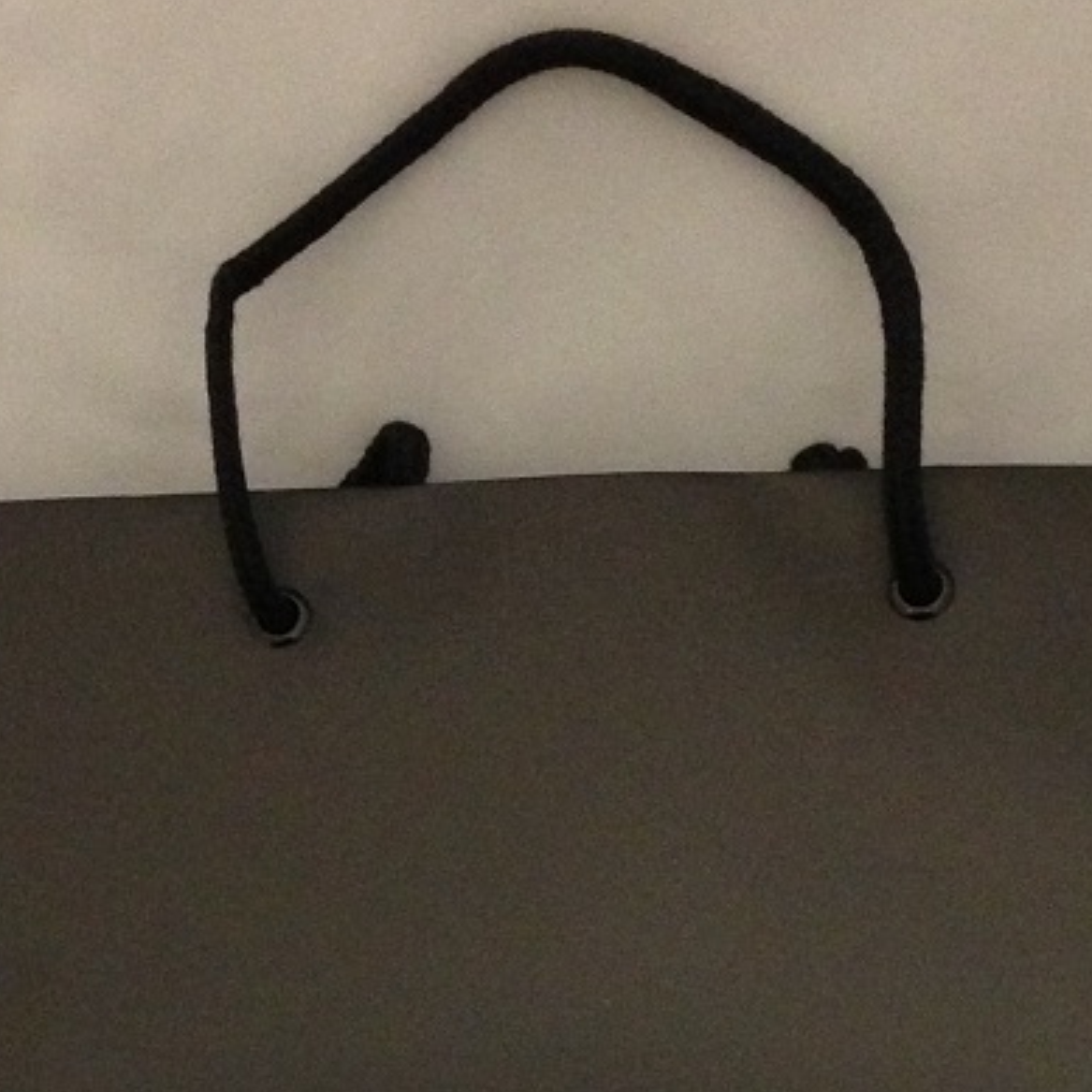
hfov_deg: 17.4
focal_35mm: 100
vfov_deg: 16.6
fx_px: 3569
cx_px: 508
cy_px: 1360
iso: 320
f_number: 2.4
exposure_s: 1/20
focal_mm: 4.13
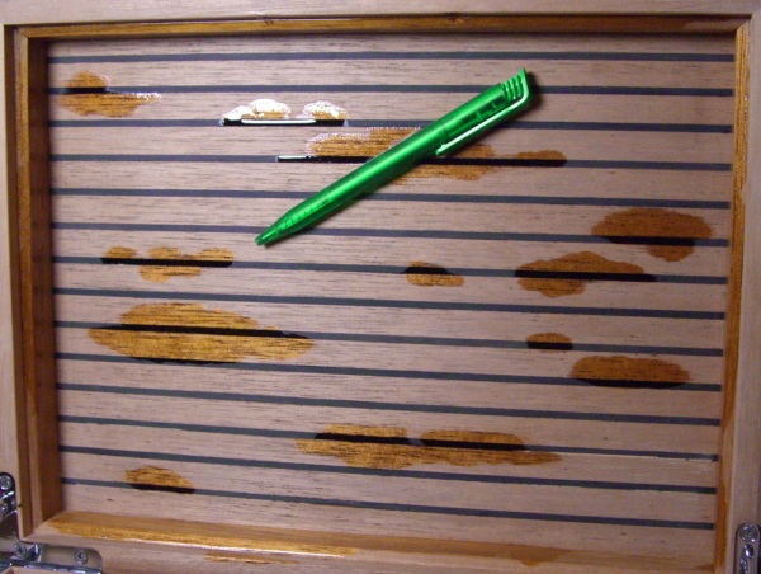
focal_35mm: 38
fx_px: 837
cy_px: 287
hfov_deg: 48.9
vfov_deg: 37.8
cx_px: 380
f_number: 2.8
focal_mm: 7.9
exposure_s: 1/400
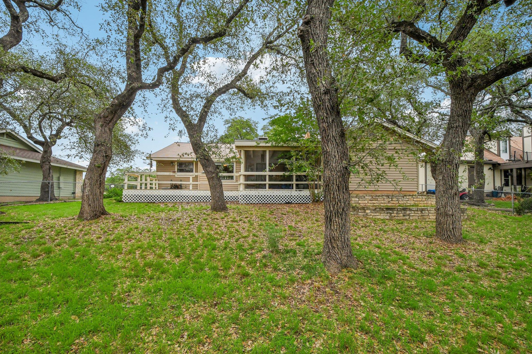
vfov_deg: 77.3
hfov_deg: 100.4
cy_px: 177
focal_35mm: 15
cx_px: 266
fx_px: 222
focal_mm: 10
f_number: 8
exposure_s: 1/500
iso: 400
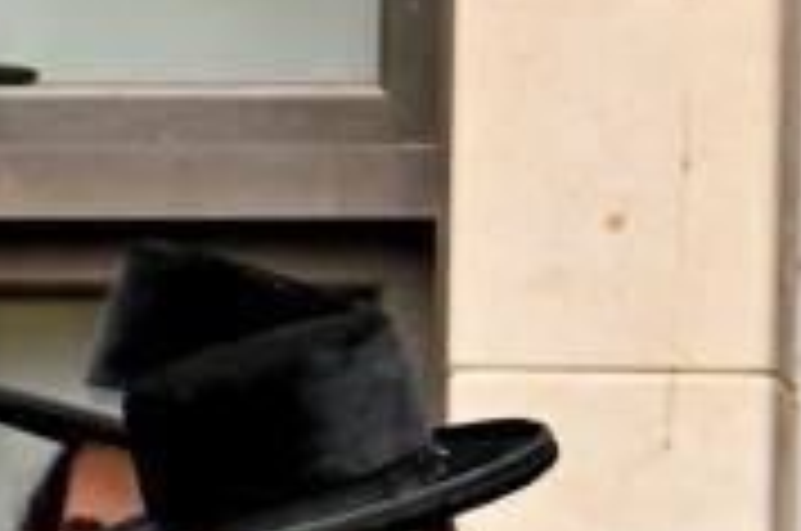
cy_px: 1264
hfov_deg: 3.2
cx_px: -1274
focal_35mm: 646
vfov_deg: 2.1
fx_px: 14348
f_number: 2.8
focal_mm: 75
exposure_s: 1/250
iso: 800
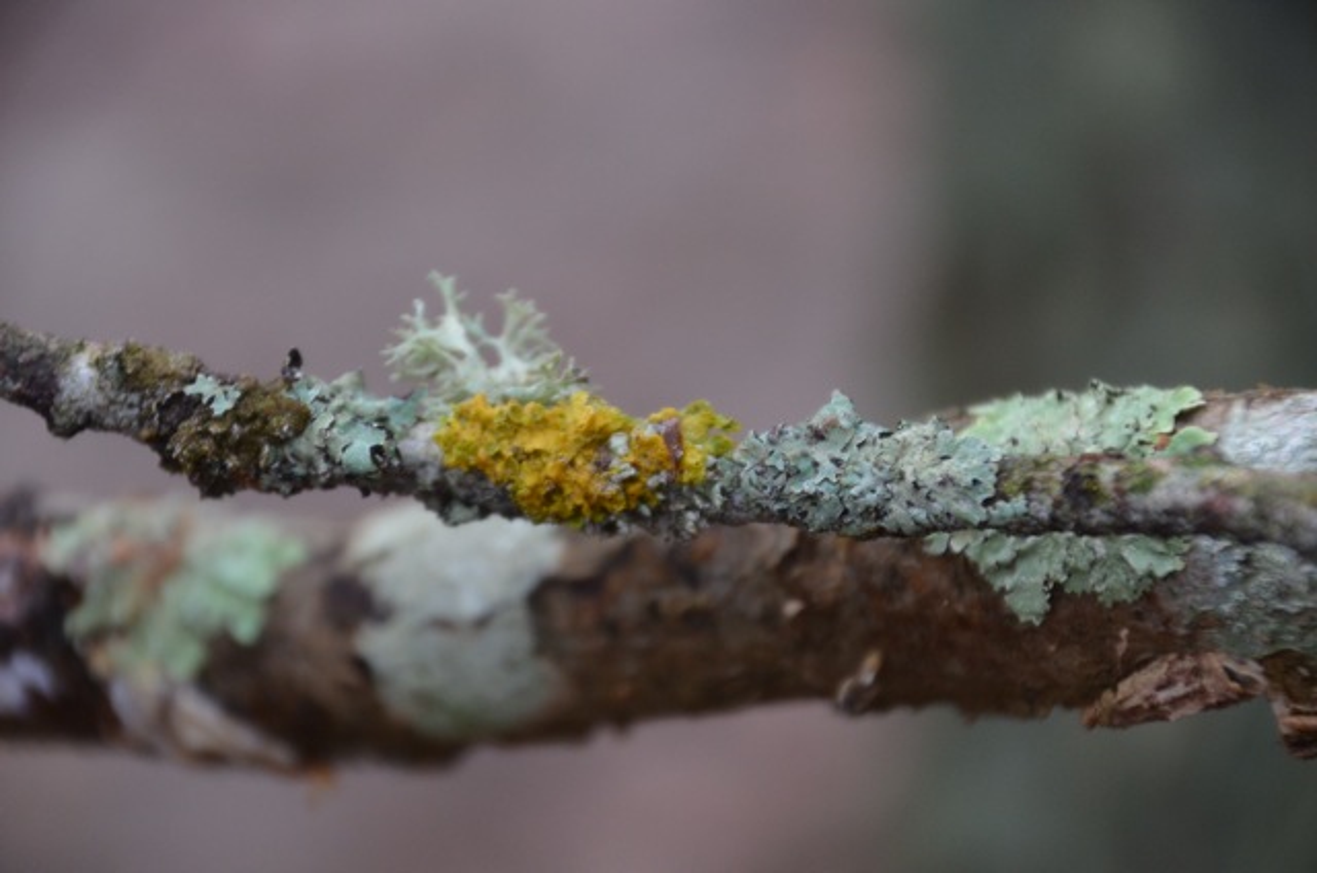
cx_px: 658
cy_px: 436
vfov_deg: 5.9
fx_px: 8489
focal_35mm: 232
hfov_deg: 8.9
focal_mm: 155
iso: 900
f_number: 6
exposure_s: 1/125
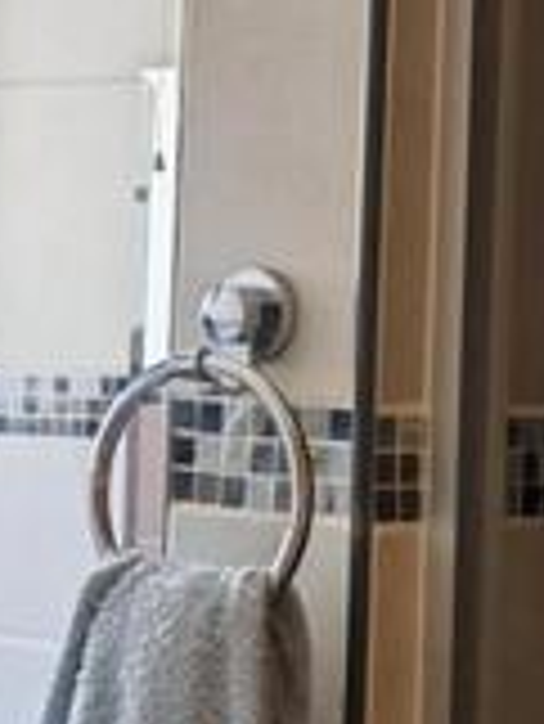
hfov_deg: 11.0
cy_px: 495
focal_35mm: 134
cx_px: 22
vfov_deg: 14.7
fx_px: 2804
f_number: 1.9
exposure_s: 1/99.1
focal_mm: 6.67
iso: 100
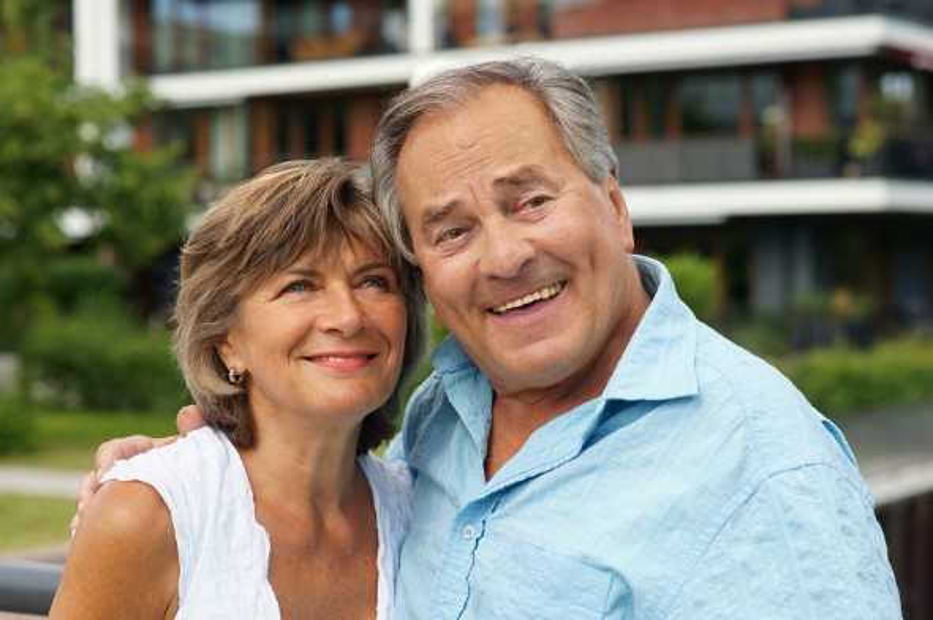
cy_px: 310
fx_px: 2200
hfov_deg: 23.9
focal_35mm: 85
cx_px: 466
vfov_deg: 16.0
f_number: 5.6
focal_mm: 85
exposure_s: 1/320
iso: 200
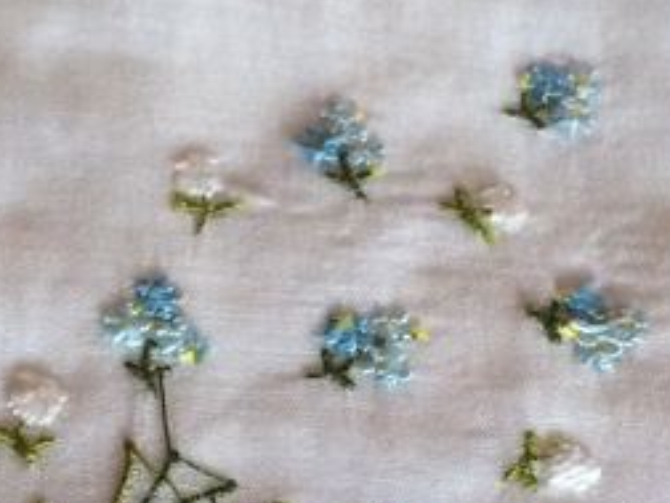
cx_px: 245
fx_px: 2071
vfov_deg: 13.7
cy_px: 419
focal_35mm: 107
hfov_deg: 18.3
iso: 160
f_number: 2.2
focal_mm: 4.12
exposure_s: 1/30
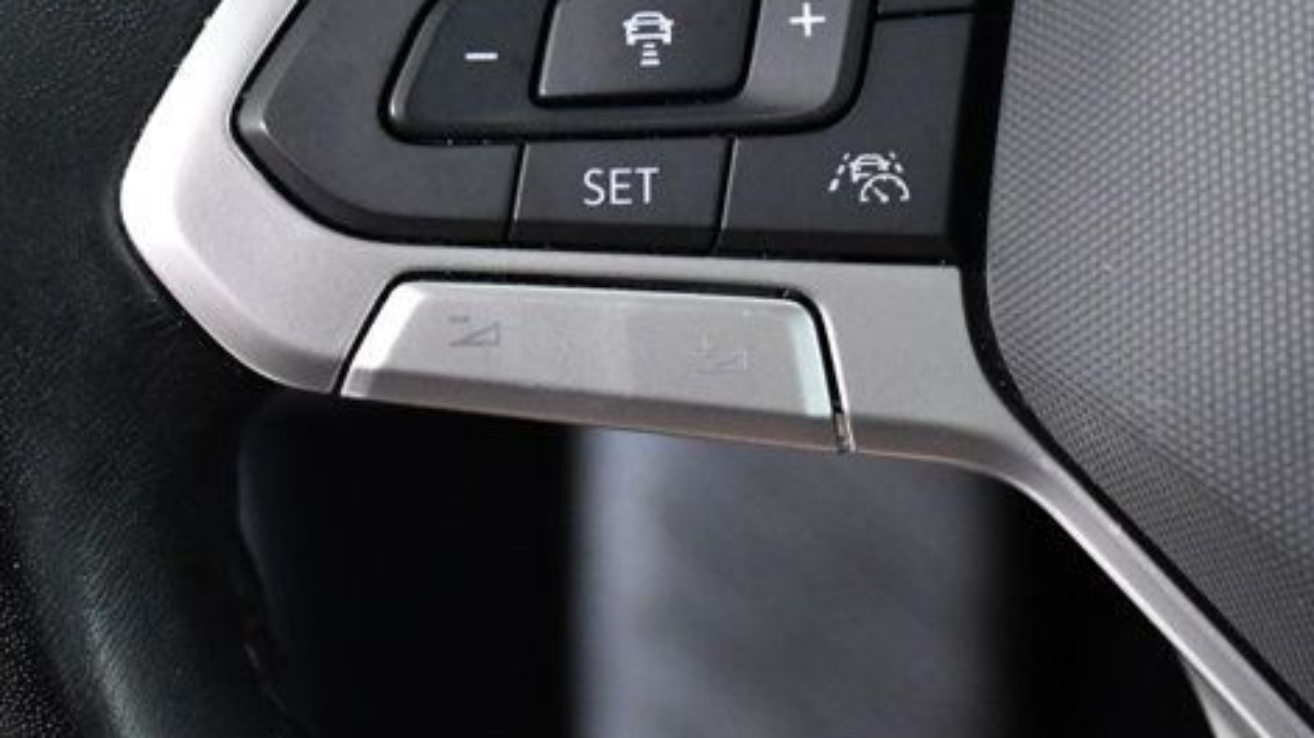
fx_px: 5329
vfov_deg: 7.9
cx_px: 598
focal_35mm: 153
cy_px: 117
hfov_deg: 14.1
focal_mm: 45
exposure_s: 1/100
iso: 2500
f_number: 4.8
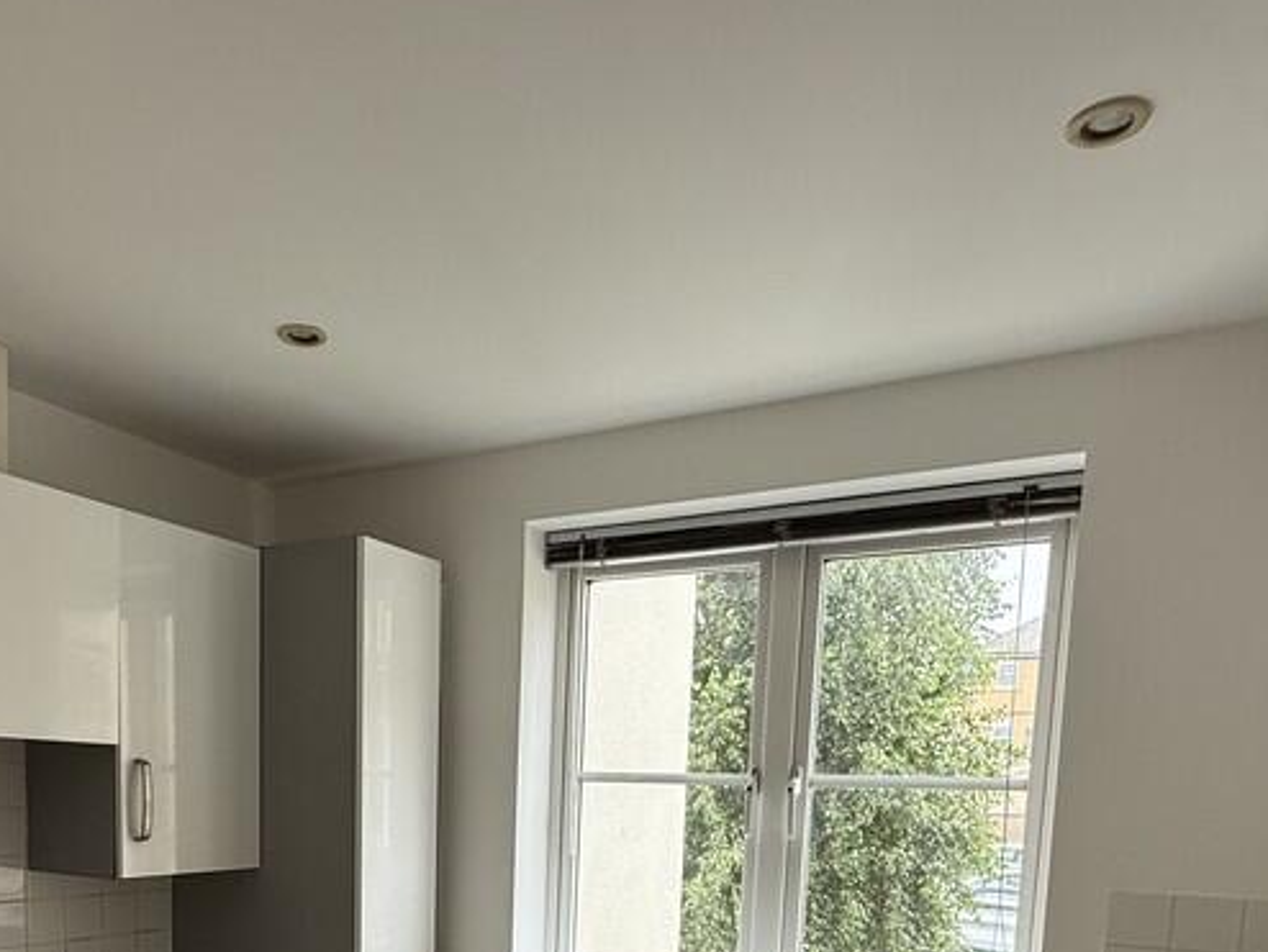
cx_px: 480
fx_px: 1063
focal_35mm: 29
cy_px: 908
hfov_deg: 60.9
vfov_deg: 42.9
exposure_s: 1/138
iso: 64
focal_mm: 2.22
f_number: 2.2
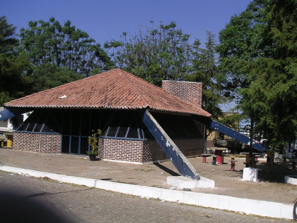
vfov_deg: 35.1
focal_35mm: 41
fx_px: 352
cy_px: 104
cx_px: 153
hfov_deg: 45.8
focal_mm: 6
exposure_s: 1/250
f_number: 6.7
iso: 50
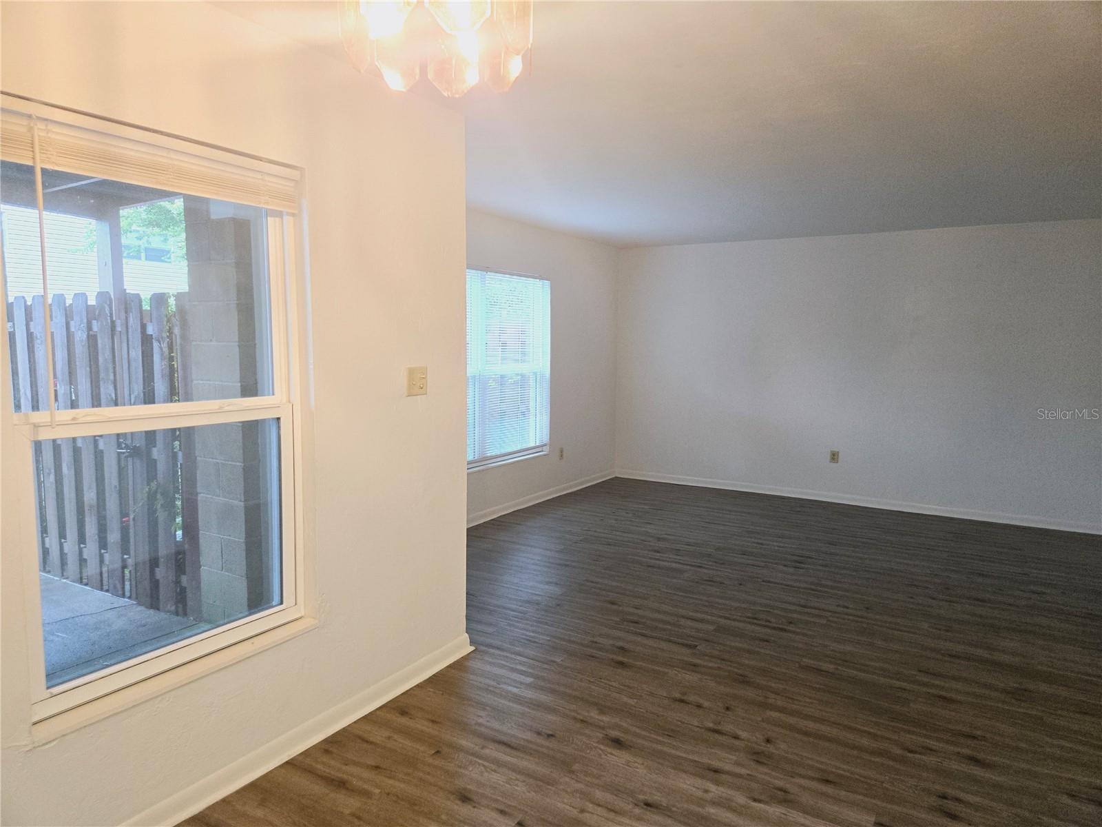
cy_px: 414
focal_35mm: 23
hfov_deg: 73.9
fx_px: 732
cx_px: 551
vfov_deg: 58.9
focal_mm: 5.4
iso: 320
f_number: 1.8
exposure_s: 1/120
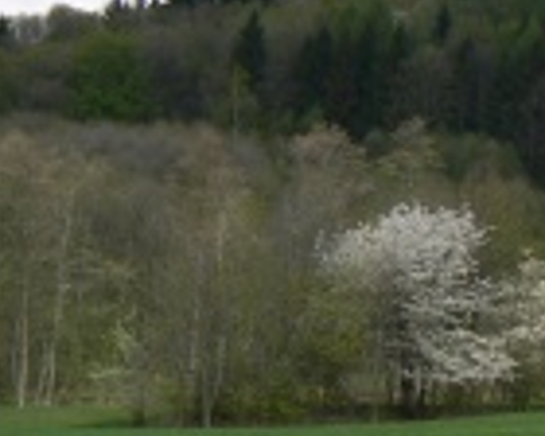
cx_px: 888
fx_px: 3710
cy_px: 177
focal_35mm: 230
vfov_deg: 6.7
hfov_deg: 8.2
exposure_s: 1/500
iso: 80
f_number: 5.6
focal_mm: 11
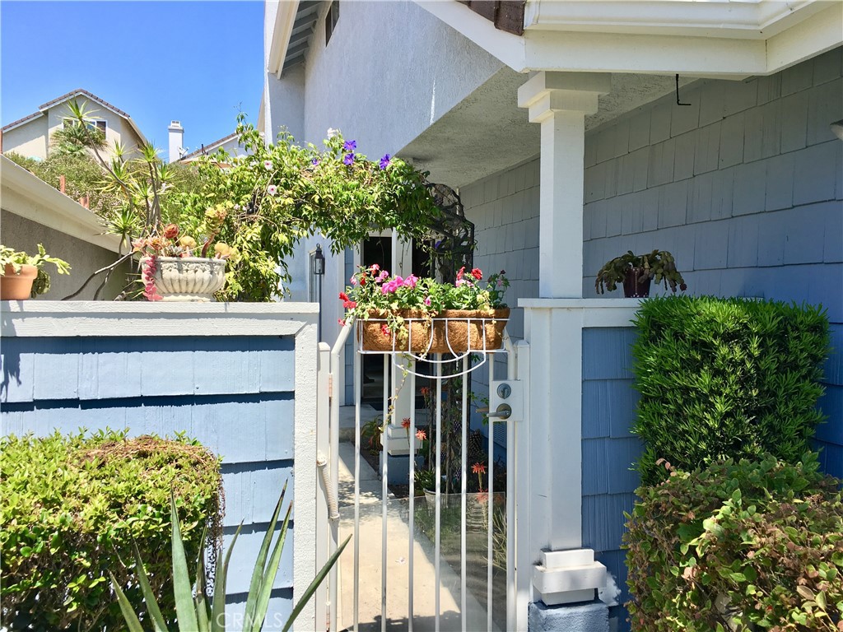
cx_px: 422
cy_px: 316
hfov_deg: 61.7
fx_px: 706
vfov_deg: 48.2
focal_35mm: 29
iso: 25
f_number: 2.2
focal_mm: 4.15
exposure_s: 1/777
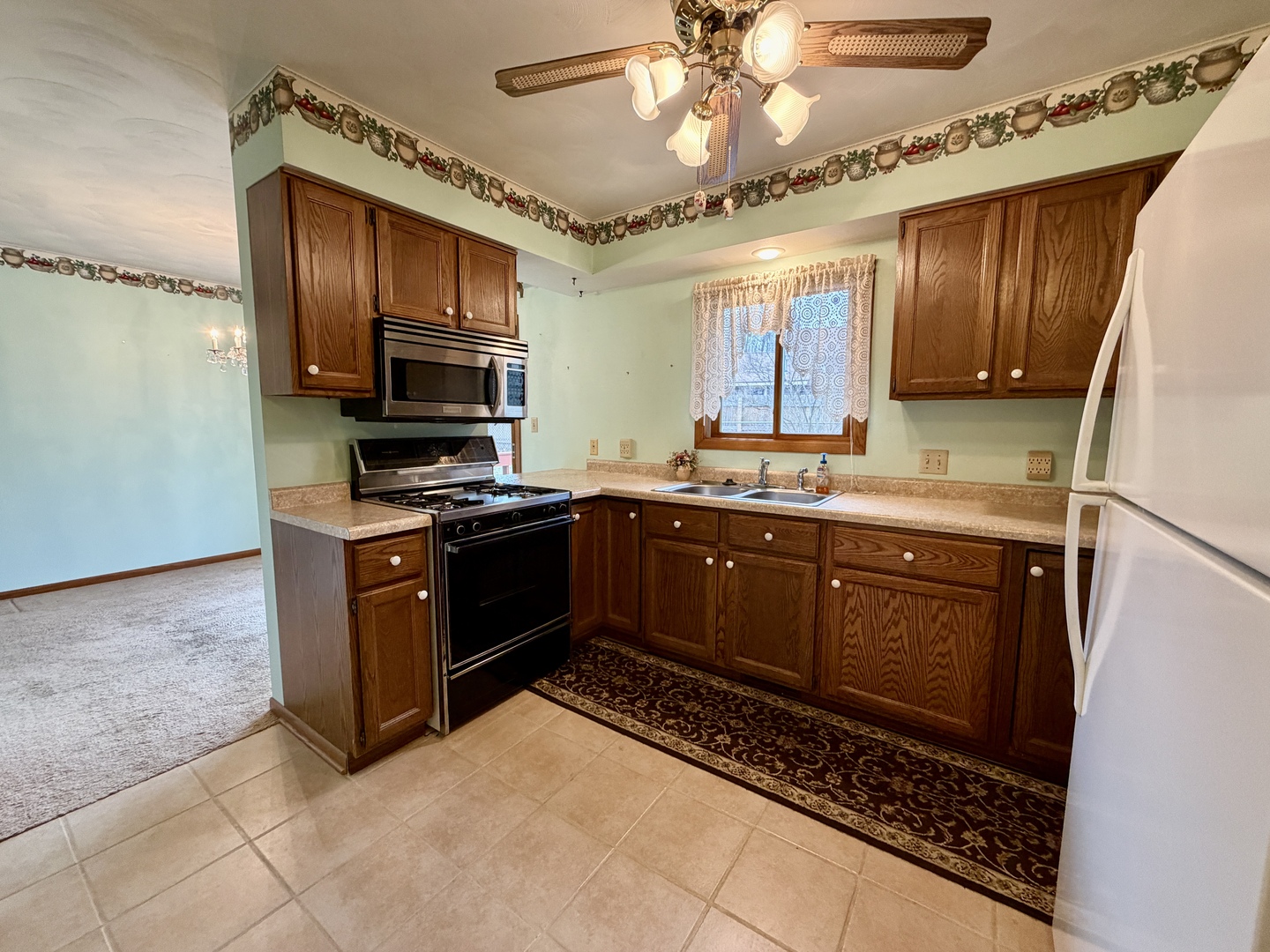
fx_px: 514
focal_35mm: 14
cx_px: 635
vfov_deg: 85.7
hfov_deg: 102.1
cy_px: 476
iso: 250
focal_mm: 2.22
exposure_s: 1/60
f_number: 2.2
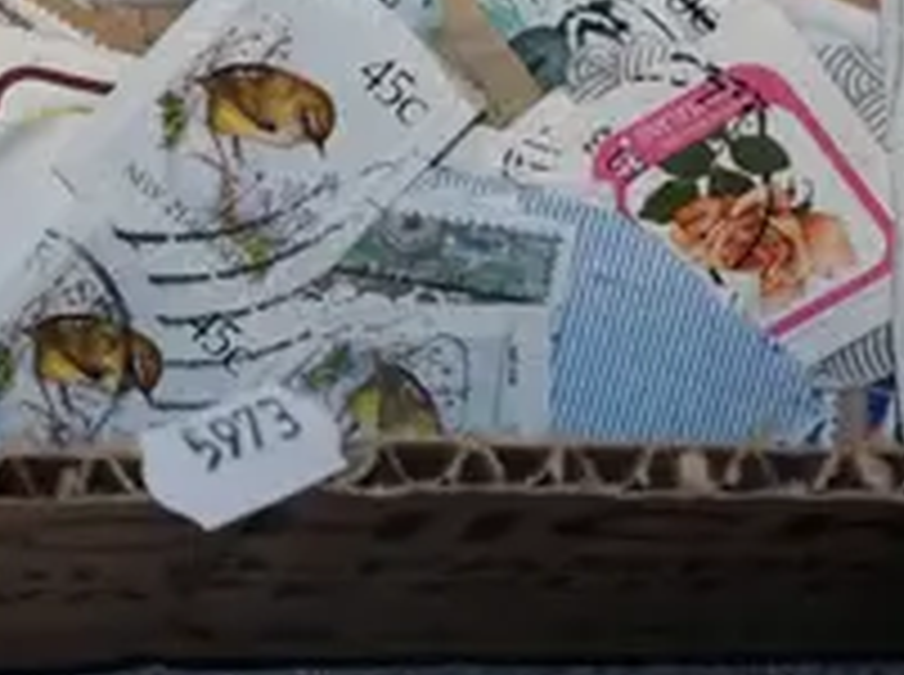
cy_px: -729
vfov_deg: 7.3
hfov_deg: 10.0
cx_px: -373
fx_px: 5057
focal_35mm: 194
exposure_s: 1/160
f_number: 5.6
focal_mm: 19
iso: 2500
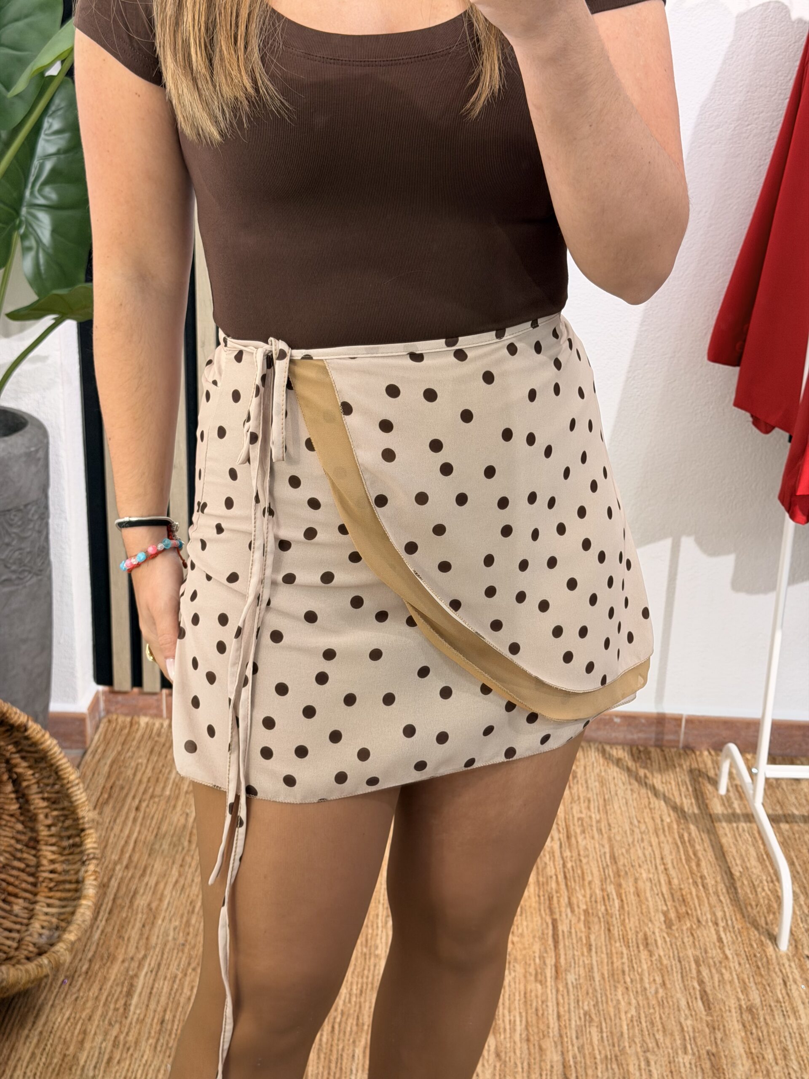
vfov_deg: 39.7
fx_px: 1496
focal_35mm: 48
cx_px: 404
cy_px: 540
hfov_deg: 30.3
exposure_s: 1/50
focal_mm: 6.76
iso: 64
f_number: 1.78
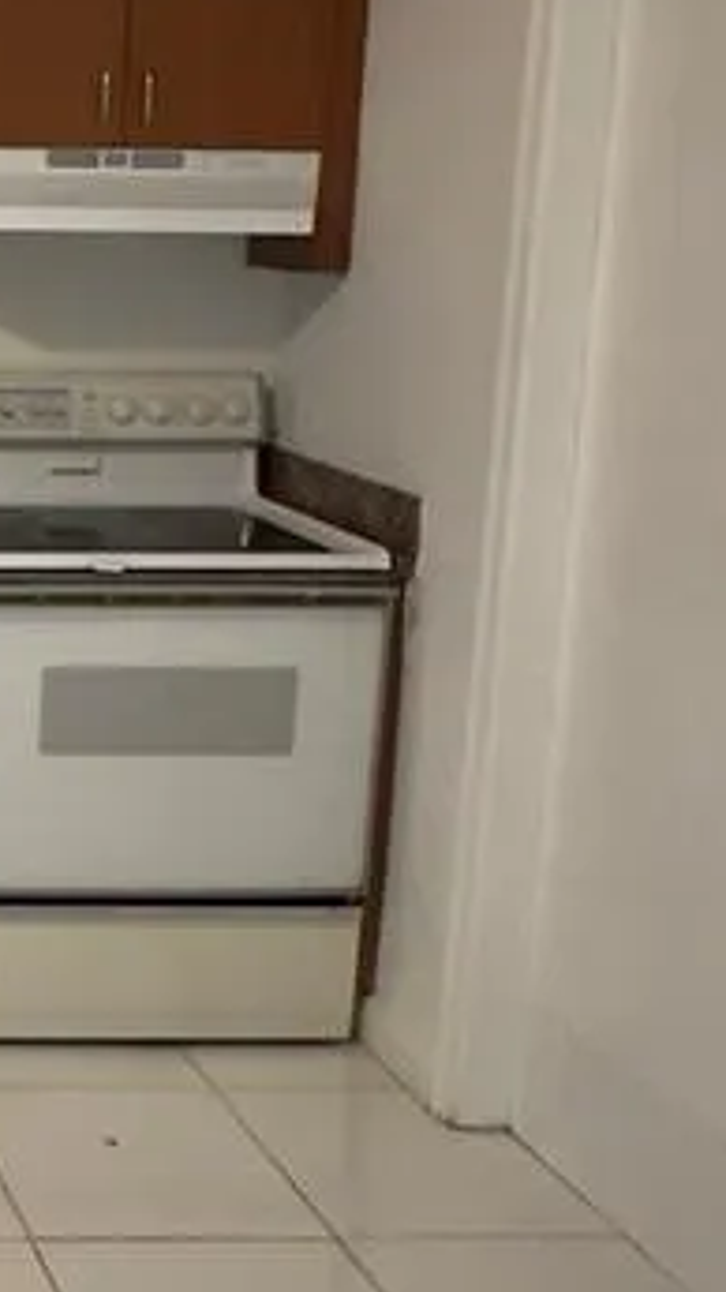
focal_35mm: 53
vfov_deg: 38.8
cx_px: -479
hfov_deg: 18.8
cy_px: 457
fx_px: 1814
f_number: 2.2
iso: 640
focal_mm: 2.22
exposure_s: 1/60
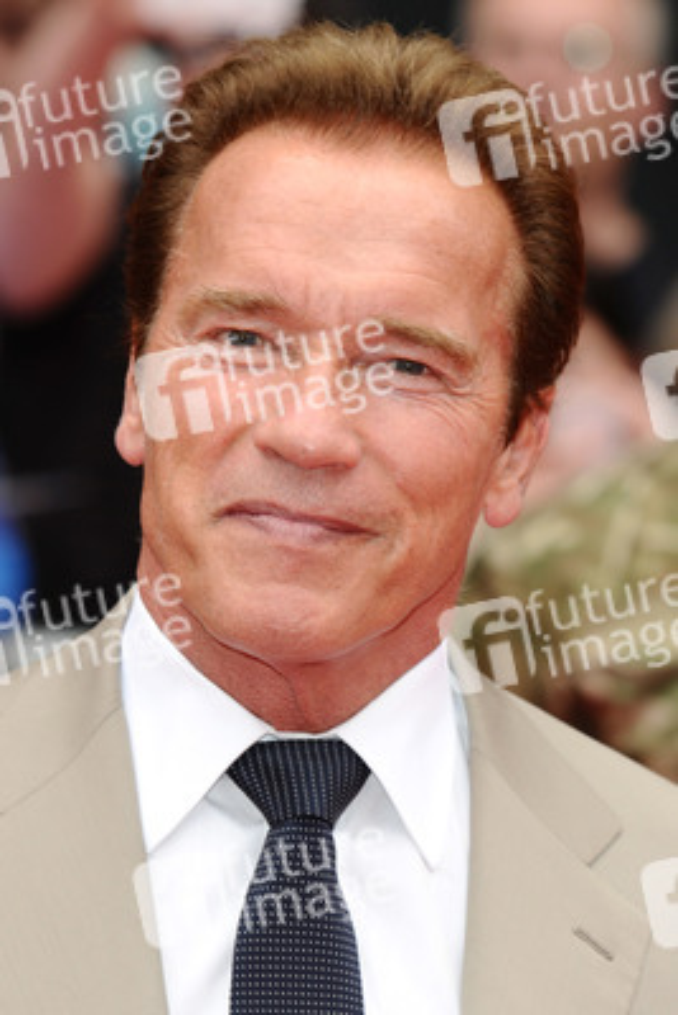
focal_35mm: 195
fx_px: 5504
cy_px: 508
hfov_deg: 7.0
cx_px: 339
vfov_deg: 10.5
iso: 320
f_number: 4.5
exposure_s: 1/200
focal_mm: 130
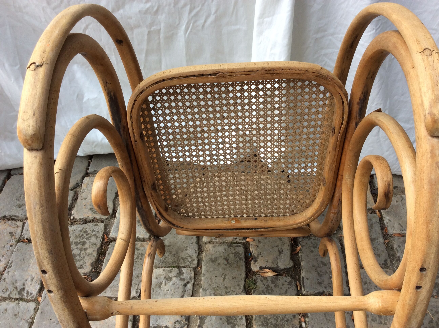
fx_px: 405
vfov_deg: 44.1
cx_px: 220
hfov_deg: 56.9
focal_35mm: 32
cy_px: 164
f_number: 2.4
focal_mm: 3.3
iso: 32
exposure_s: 1/158
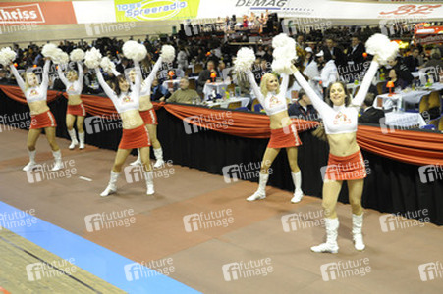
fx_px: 590
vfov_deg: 28.0
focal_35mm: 48
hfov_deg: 41.1
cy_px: 147
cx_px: 222
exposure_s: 1/80
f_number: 5.6
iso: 2500
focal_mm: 48
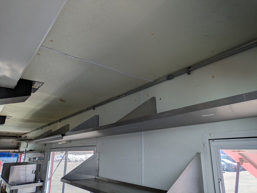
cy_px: 96
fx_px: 186
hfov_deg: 69.4
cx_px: 128
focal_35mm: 25
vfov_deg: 54.9
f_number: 1.89
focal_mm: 5.43
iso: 40
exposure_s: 1/494
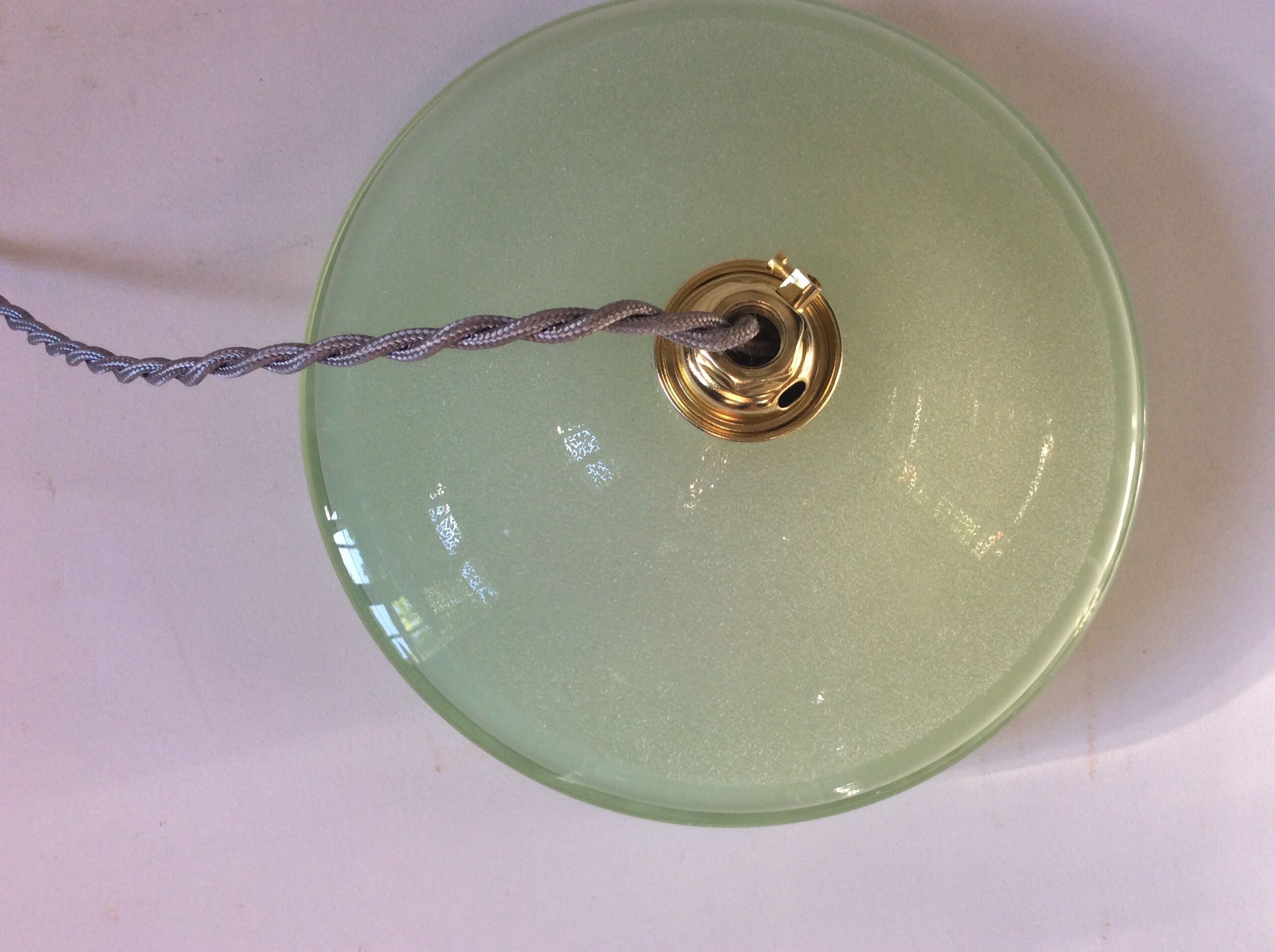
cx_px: 638
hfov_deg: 56.9
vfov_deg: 44.1
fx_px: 1177
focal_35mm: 32
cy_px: 476
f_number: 2.4
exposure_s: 1/50
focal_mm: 3.3
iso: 40
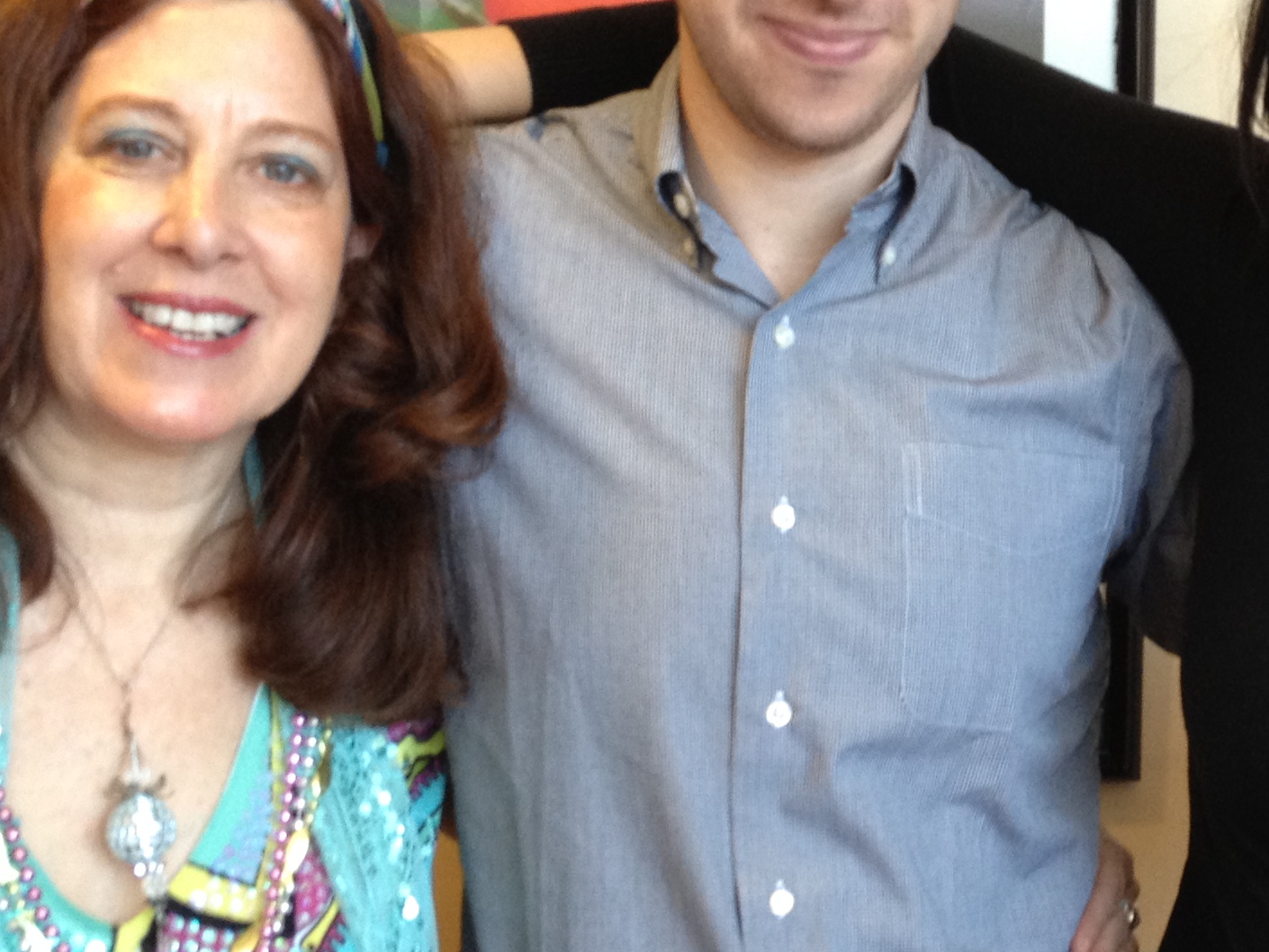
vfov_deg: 18.2
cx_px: 1123
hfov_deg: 23.5
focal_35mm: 81
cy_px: 458
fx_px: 2970
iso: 125
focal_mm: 4.28
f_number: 2.4
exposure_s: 1/20
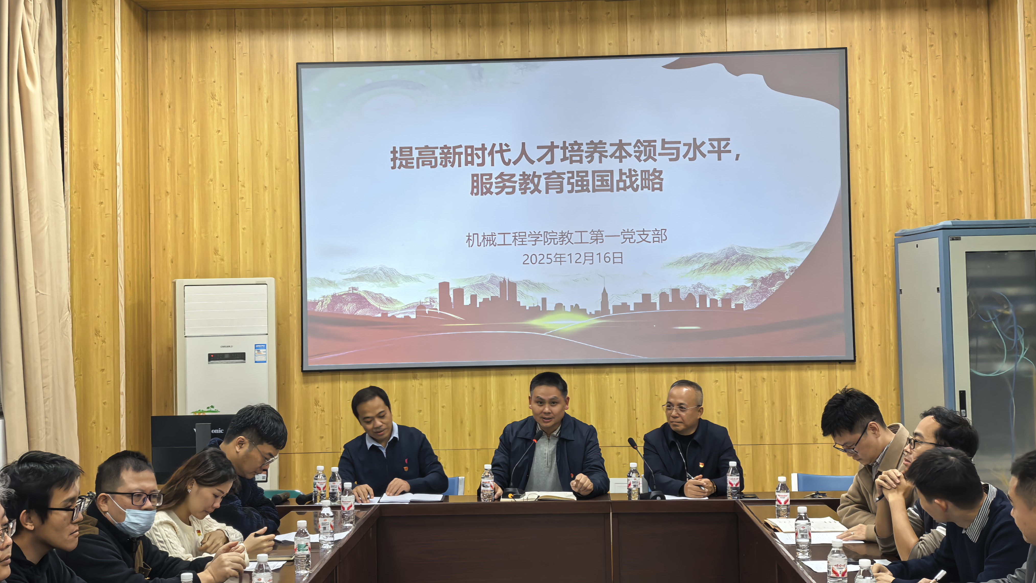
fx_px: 1456
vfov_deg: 22.6
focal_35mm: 53
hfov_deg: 39.2
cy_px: 259
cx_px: 524
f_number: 4
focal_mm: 8.5
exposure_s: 1/60
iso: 200
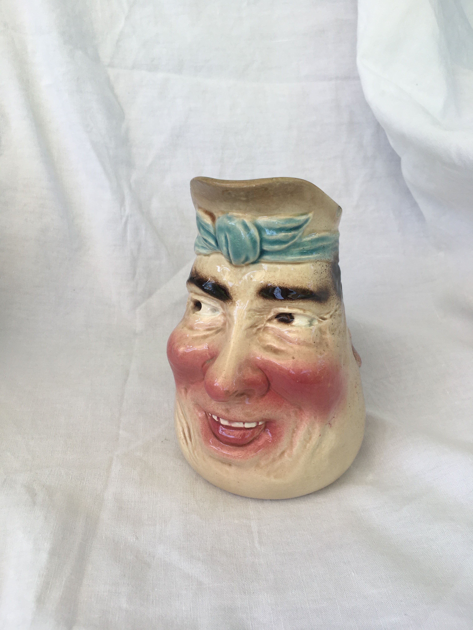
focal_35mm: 29
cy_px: 315
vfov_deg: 61.7
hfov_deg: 48.2
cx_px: 236
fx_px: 528
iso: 25
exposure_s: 1/206
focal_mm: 4.15
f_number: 2.2
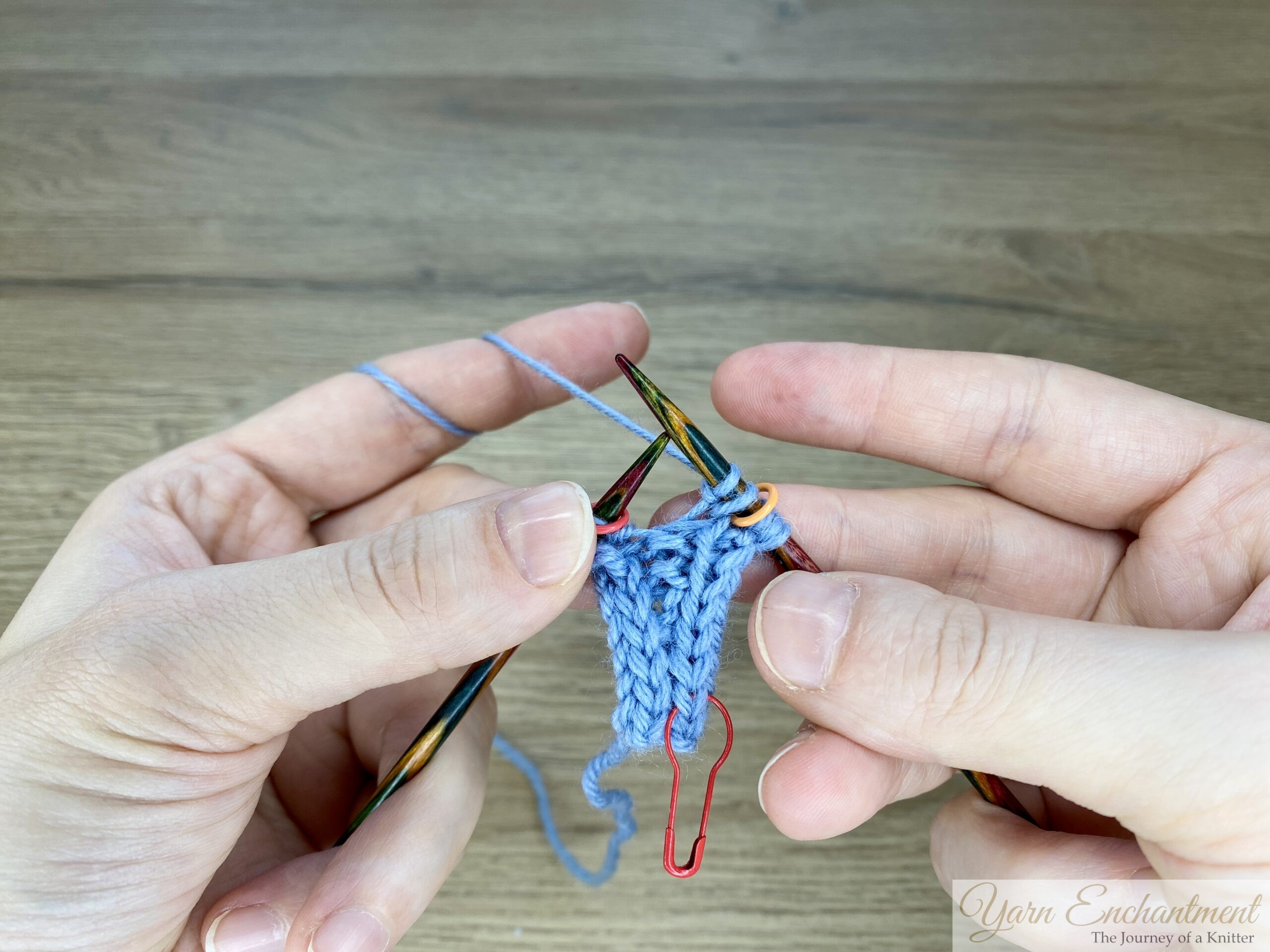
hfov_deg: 69.4
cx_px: 635
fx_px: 917
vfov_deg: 54.9
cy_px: 476
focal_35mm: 25
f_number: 1.8
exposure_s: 1/122
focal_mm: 4.25
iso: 40
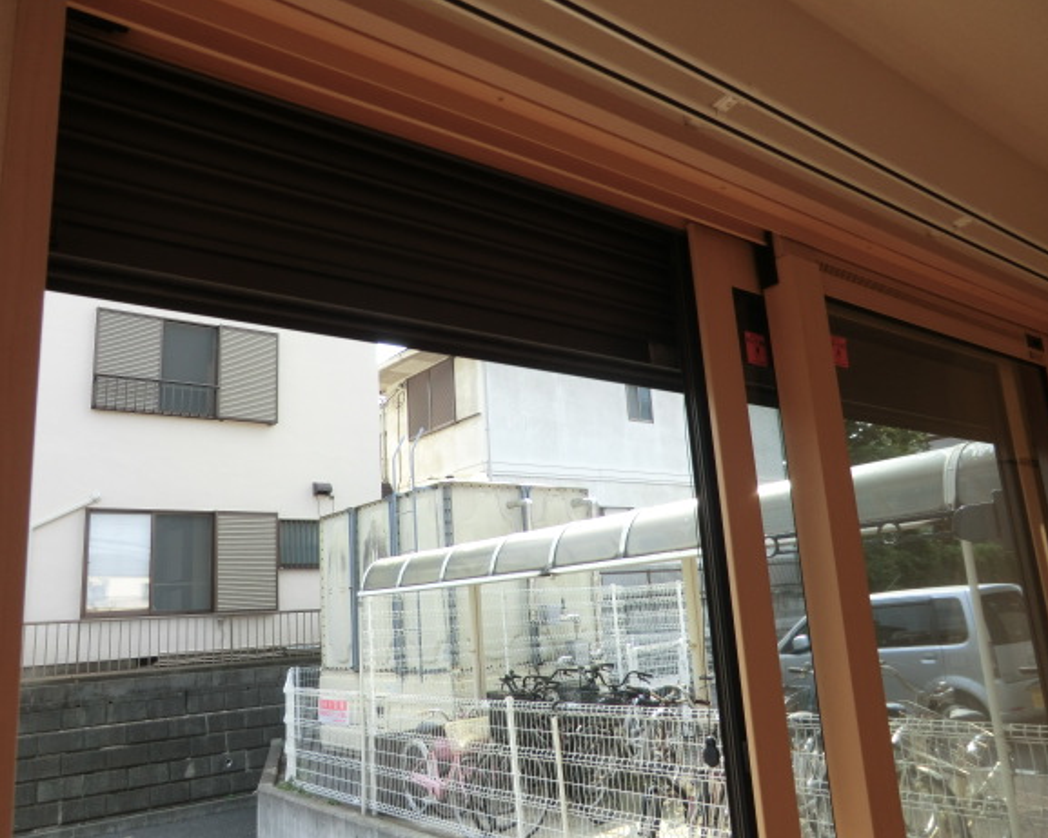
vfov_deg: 54.9
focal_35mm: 26
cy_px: 416
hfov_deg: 66.0
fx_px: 806
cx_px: 538
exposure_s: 1/250
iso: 80
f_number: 3.2
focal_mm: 4.3
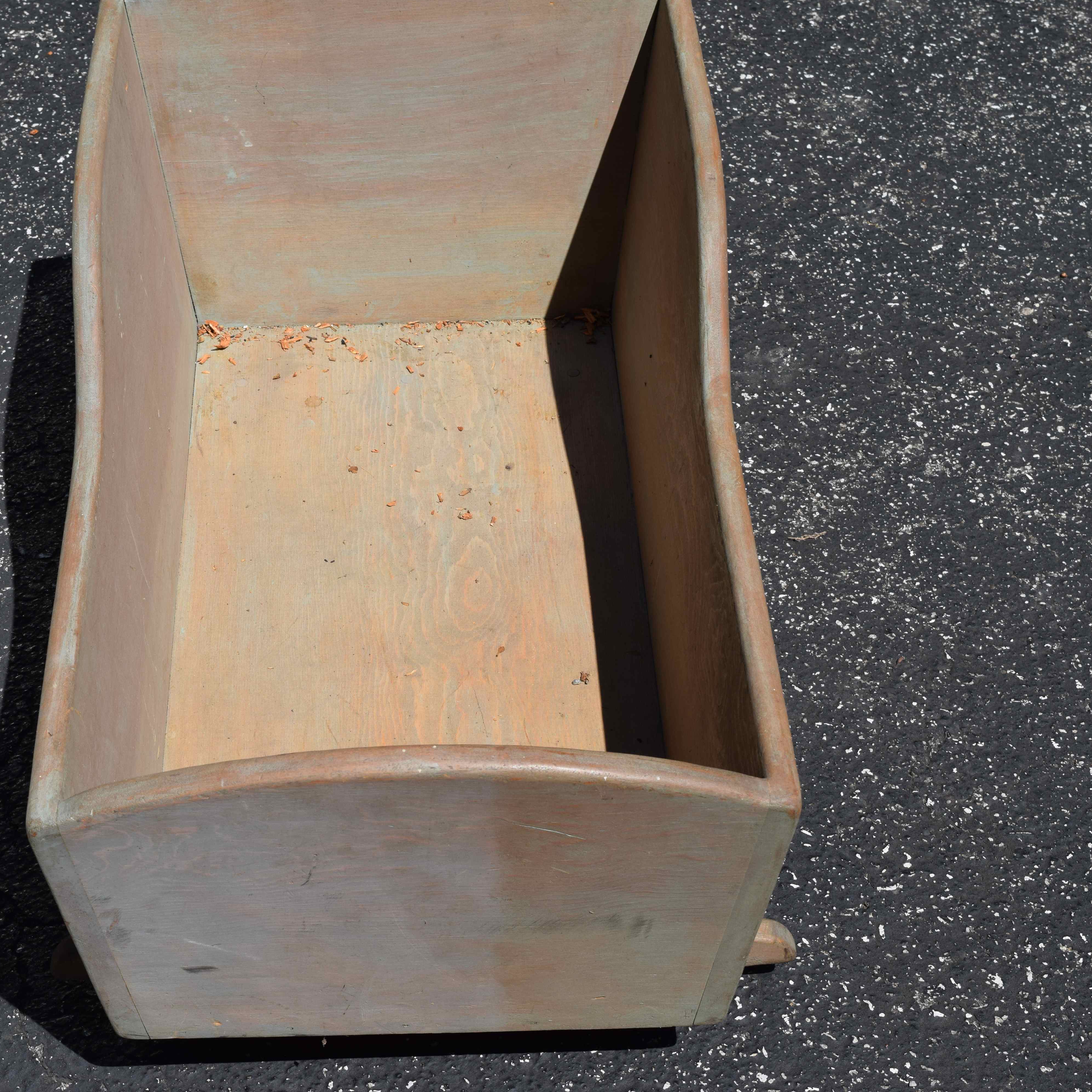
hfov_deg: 24.9
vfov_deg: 25.0
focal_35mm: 69
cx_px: 348
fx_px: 2463
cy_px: 545
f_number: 10
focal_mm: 36
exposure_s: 1/400
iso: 200
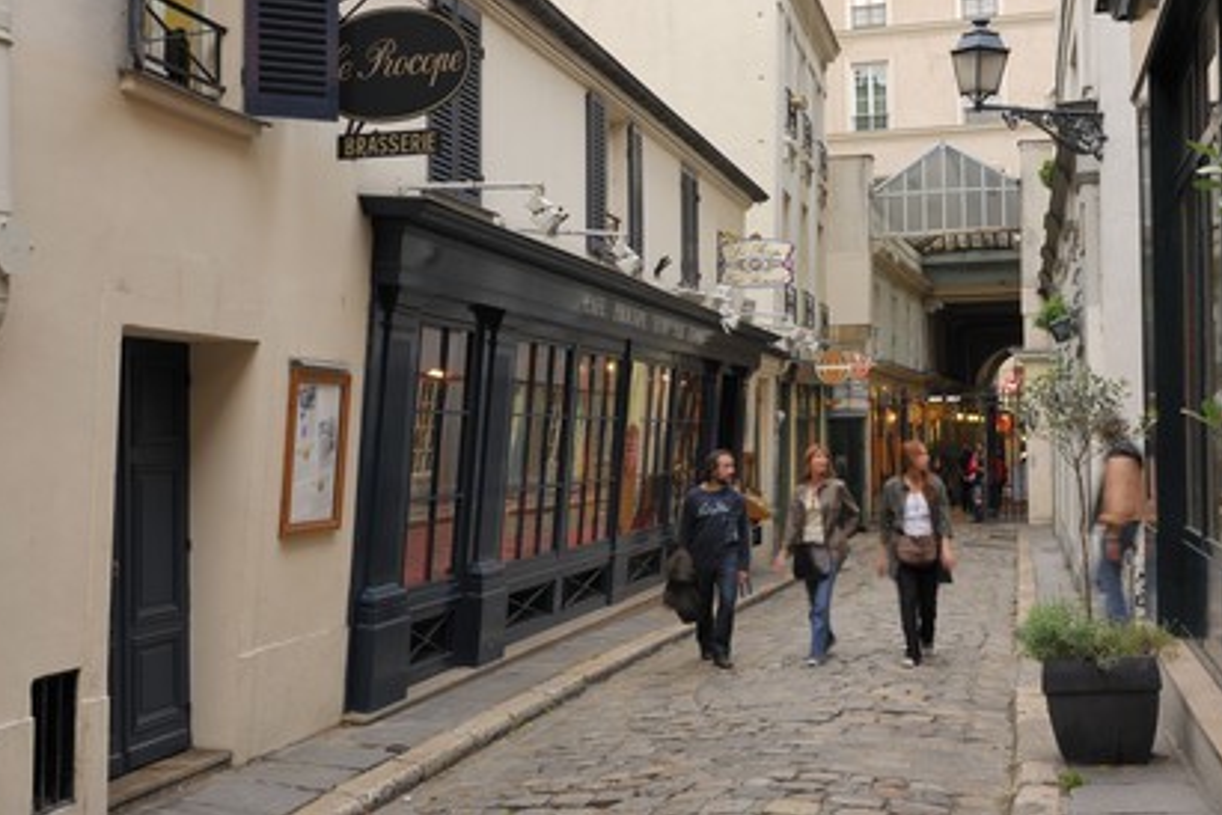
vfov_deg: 31.2
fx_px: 1459
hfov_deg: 45.4
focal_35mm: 43
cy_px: 405
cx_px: 608
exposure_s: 1/8
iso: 100
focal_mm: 28
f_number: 6.3
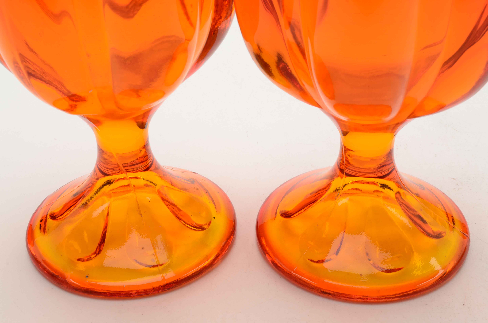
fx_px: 852
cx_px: 244
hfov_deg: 32.0
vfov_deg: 21.5
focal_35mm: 63
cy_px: 162
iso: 100
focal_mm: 42
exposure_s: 1/160
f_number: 25
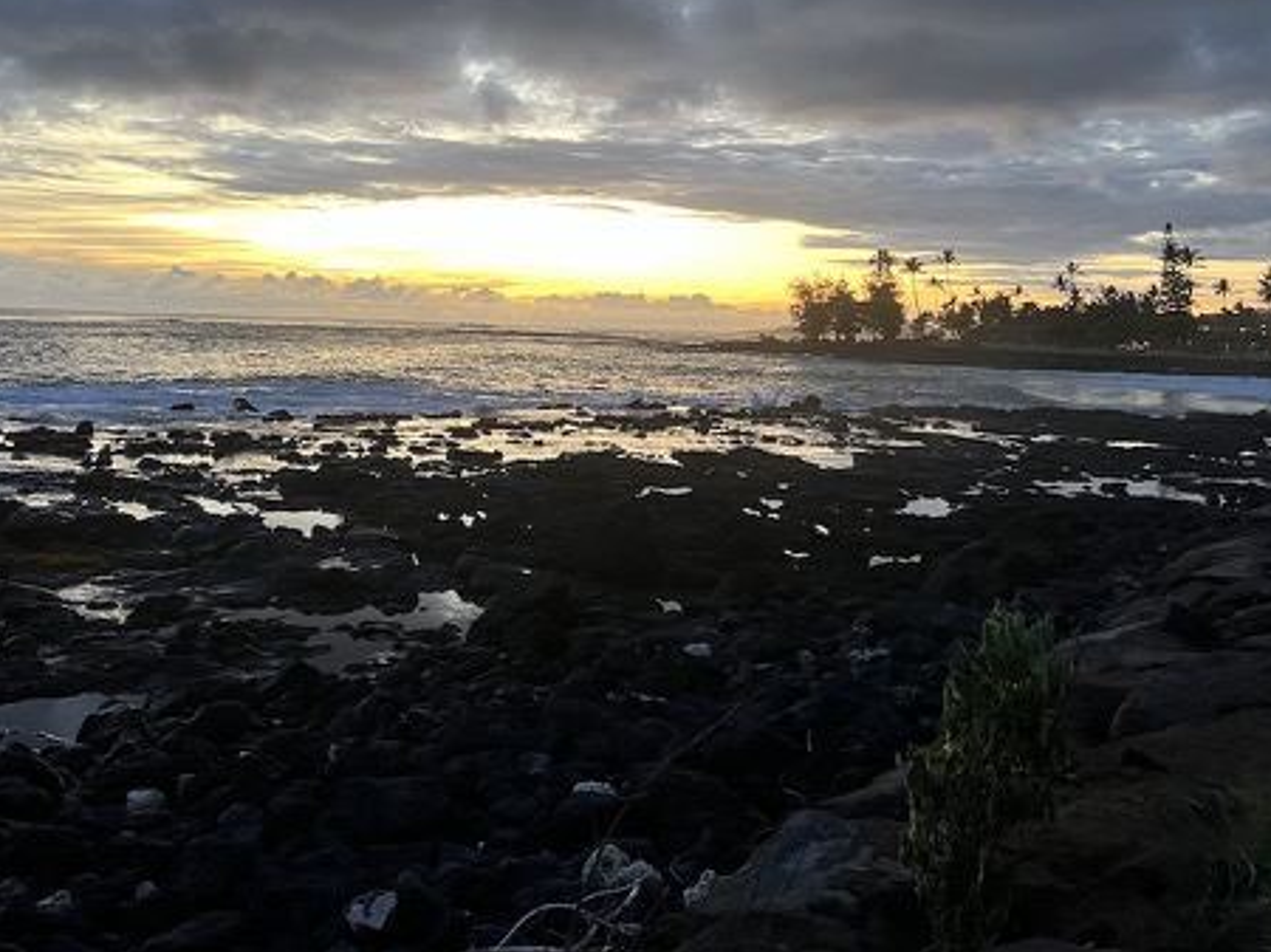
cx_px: 489
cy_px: 277
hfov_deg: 49.7
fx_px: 1358
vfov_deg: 38.0
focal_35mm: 37
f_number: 1.5
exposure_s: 1/60
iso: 200
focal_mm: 5.7
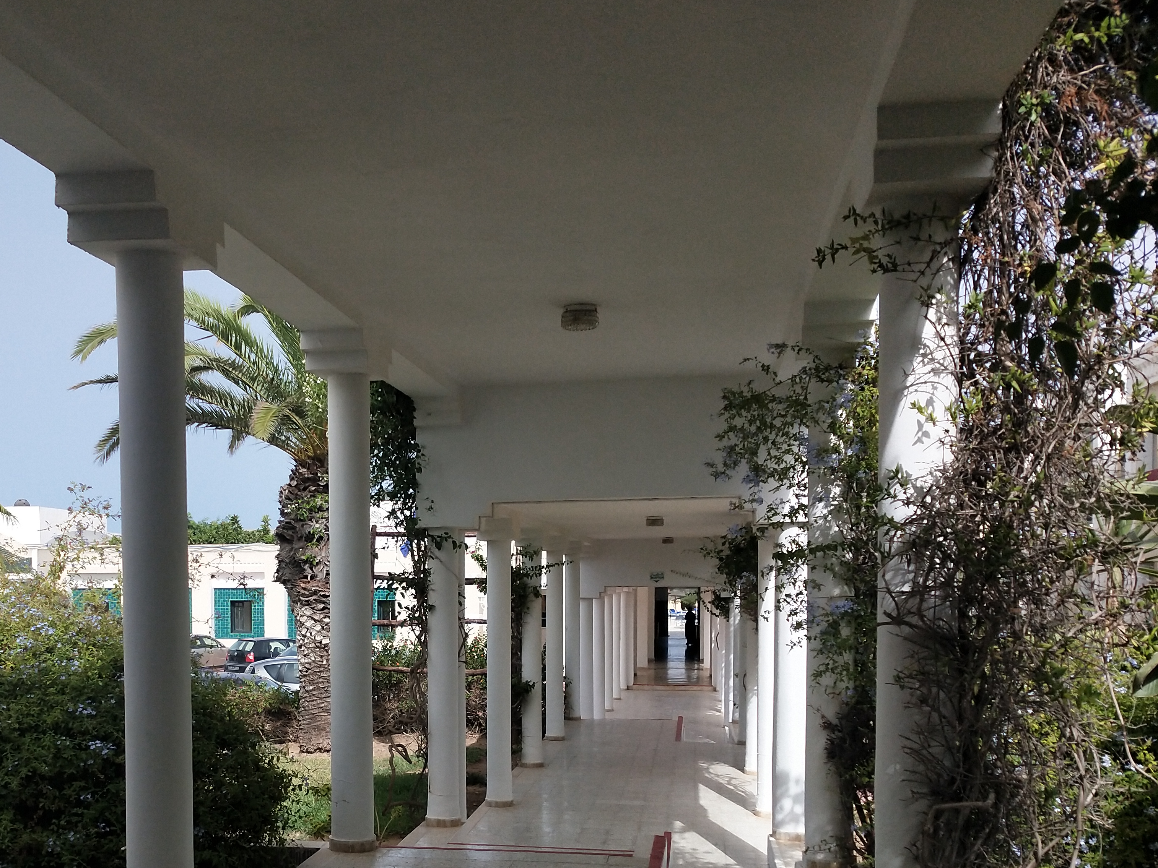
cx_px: 356
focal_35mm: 35
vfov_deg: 39.8
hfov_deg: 51.3
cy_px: 633
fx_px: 1171
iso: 58
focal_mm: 3.99
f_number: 1.7
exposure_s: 1/2051
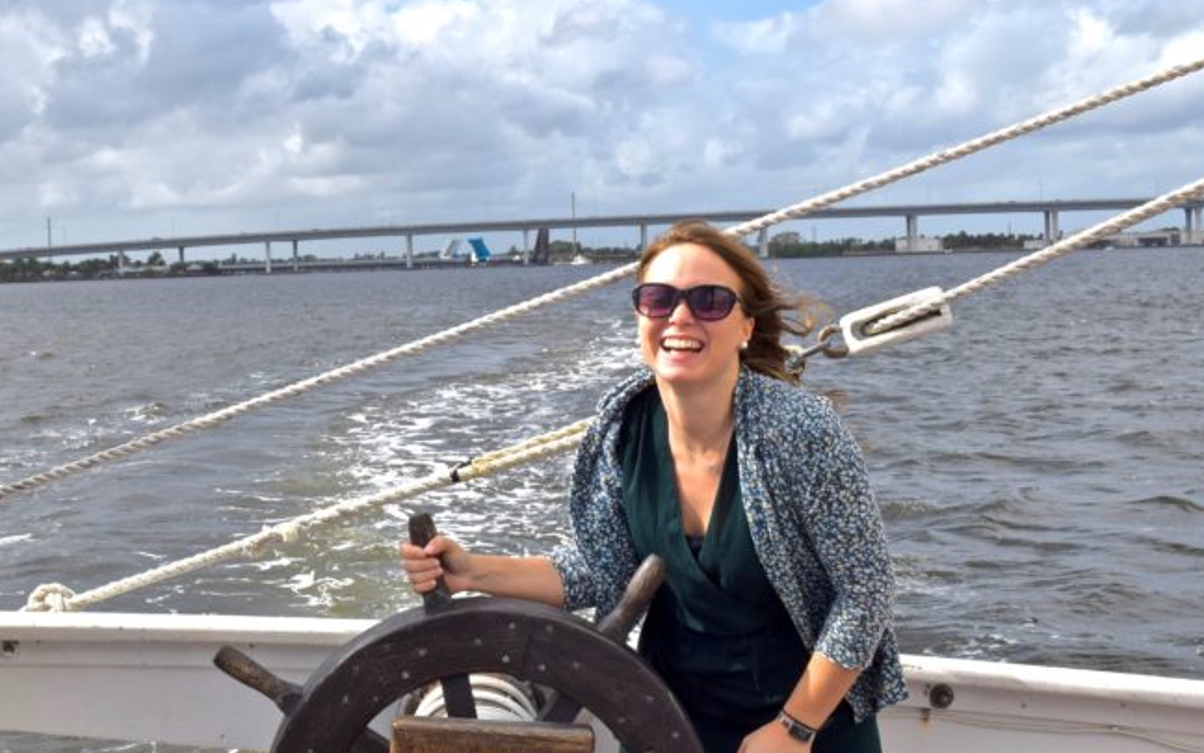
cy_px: 313
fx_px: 1903
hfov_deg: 34.5
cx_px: 333
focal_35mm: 58
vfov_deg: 22.3
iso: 200
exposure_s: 1/400
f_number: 10
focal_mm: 24
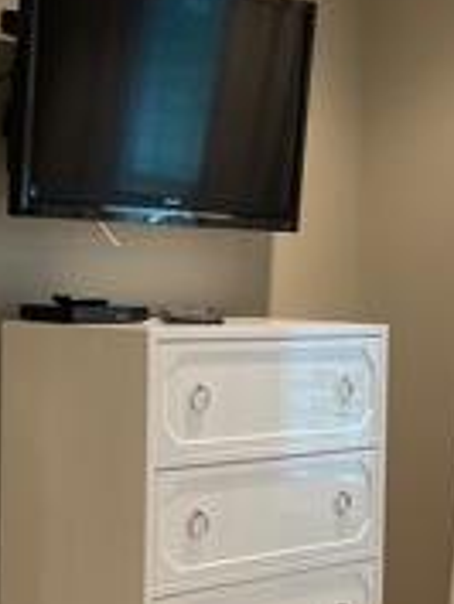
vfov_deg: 20.8
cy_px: 382
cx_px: 307
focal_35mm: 94
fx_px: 1642
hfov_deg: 15.7
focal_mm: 4.2
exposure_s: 1/60
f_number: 1.6
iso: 200
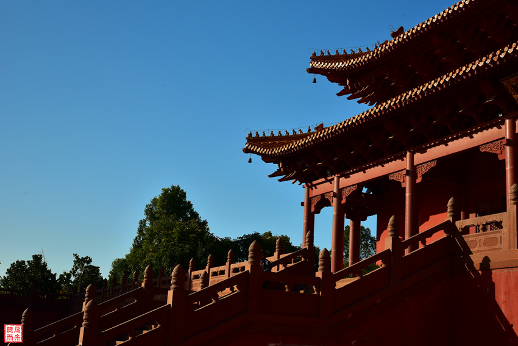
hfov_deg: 39.6
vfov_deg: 27.0
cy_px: 173
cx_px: 259
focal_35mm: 50
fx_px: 720
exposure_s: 1/500
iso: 400
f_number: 11
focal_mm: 50
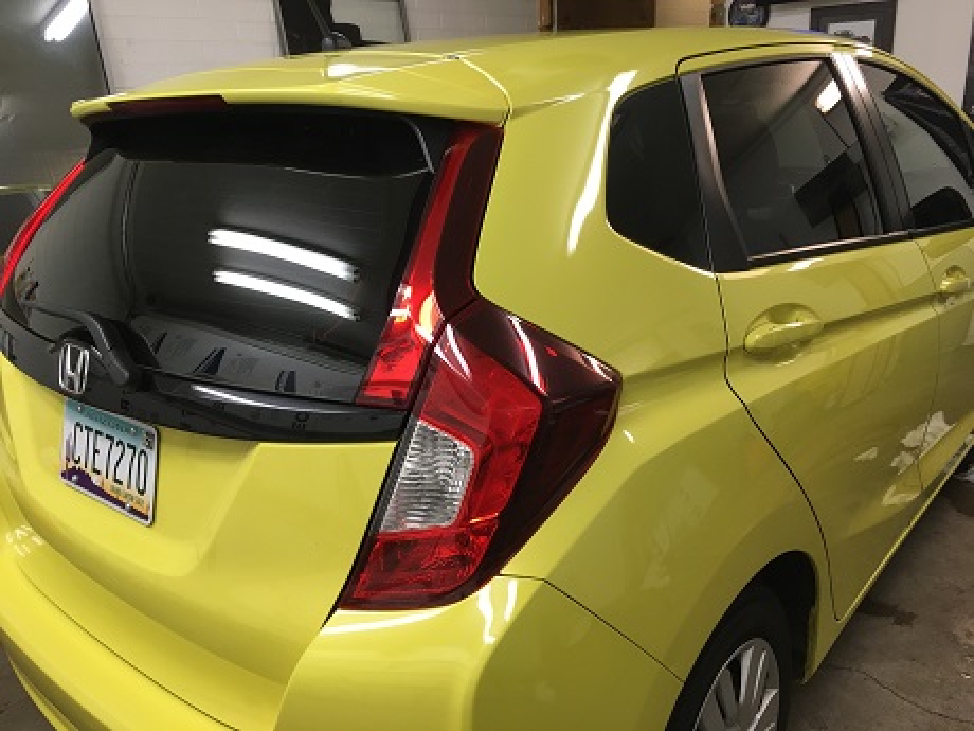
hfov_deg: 61.7
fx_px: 816
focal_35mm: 29
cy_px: 366
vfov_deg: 48.2
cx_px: 487
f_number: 2.2
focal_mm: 4.15
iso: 40
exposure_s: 1/30
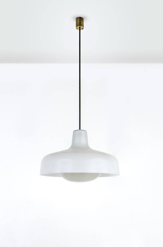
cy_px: 124
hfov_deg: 25.6
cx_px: 82
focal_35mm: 52
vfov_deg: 37.9
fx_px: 358
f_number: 18
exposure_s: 1/160
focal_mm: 35
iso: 100
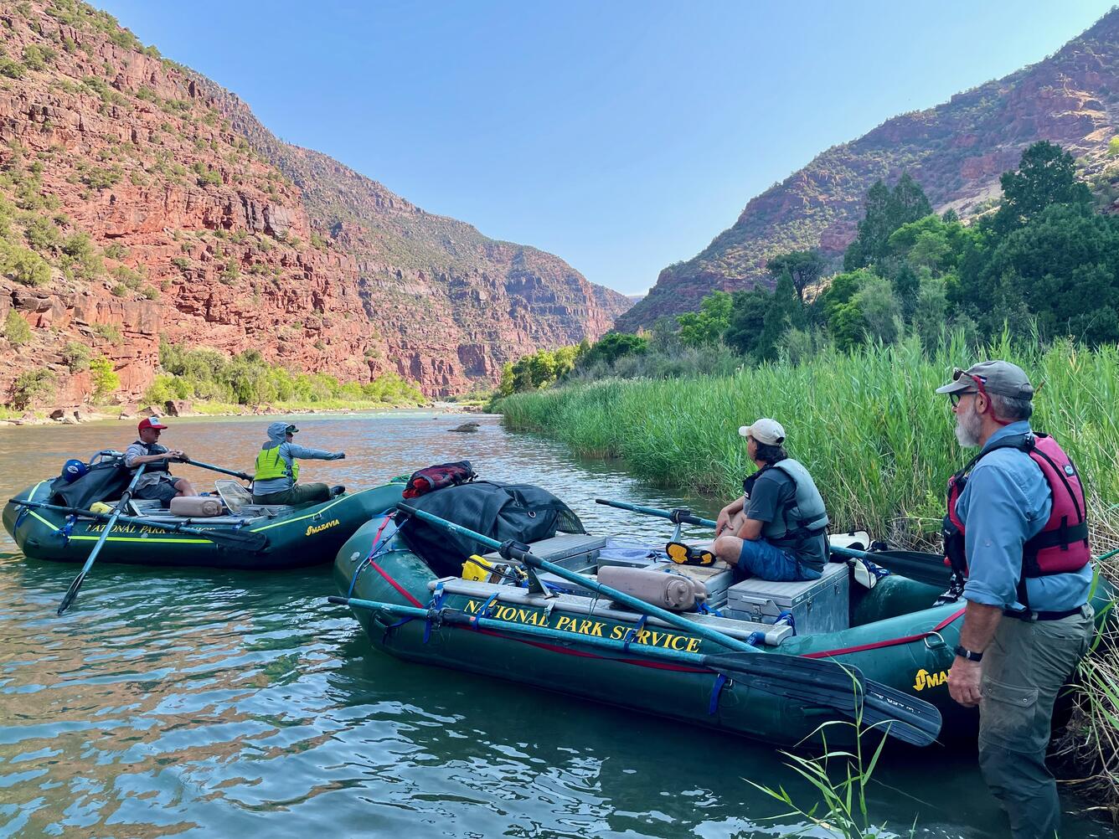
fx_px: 840
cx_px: 560
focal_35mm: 26
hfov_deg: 67.3
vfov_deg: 53.1
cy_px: 420
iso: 32
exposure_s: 1/1289
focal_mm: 4.2
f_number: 1.6
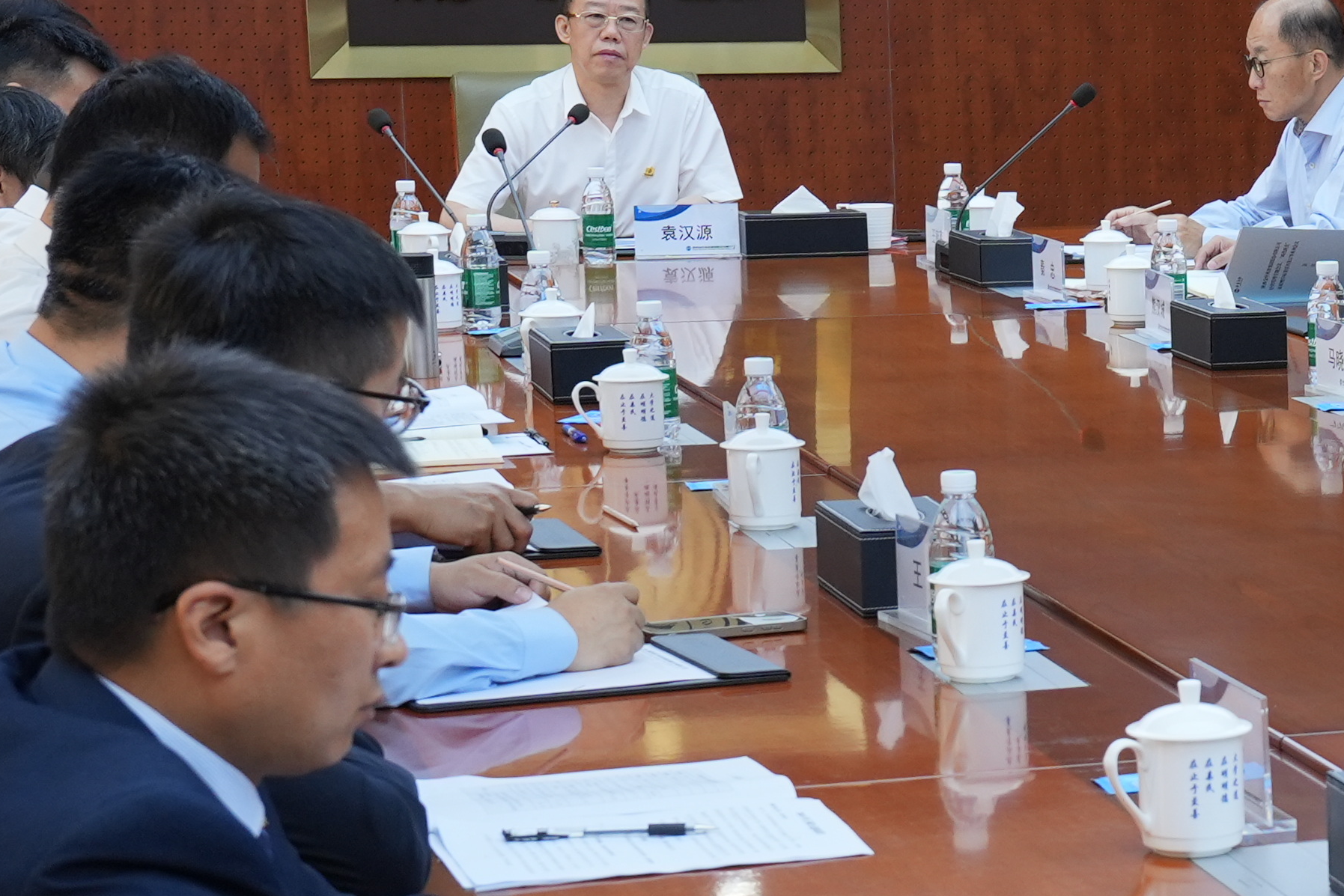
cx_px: 1968
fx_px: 4517
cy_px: 737
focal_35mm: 121
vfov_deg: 11.3
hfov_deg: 15.7
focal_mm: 31
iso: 500
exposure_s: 1/125
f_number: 5.6
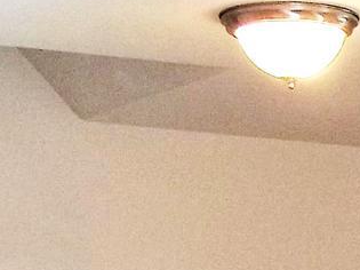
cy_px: 617
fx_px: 2162
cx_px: 512
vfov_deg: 6.8
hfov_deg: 9.3
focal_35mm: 208
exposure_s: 1/60
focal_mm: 5.7
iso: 80
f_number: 2.9
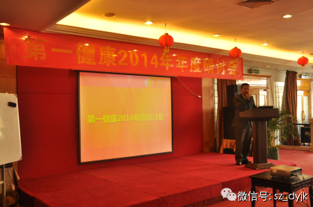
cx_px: 156
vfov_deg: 36.7
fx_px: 312
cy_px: 104
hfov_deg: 53.2
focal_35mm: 36
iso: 400
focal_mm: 24
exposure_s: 1/30
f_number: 7.1
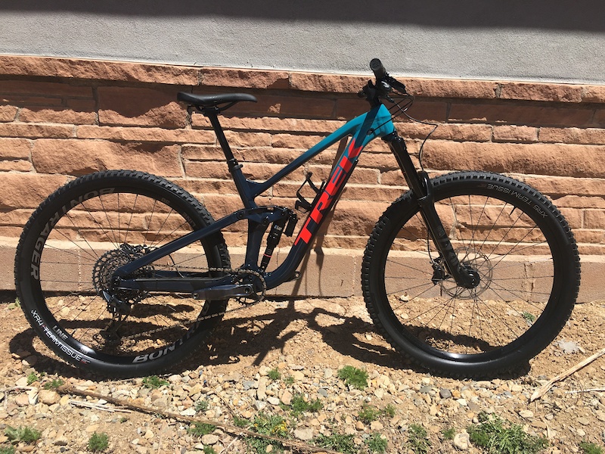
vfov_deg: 48.2
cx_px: 302
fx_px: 507
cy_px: 227
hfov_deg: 61.7
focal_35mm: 29
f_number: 2.2
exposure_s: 1/1399
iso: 25
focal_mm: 4.15
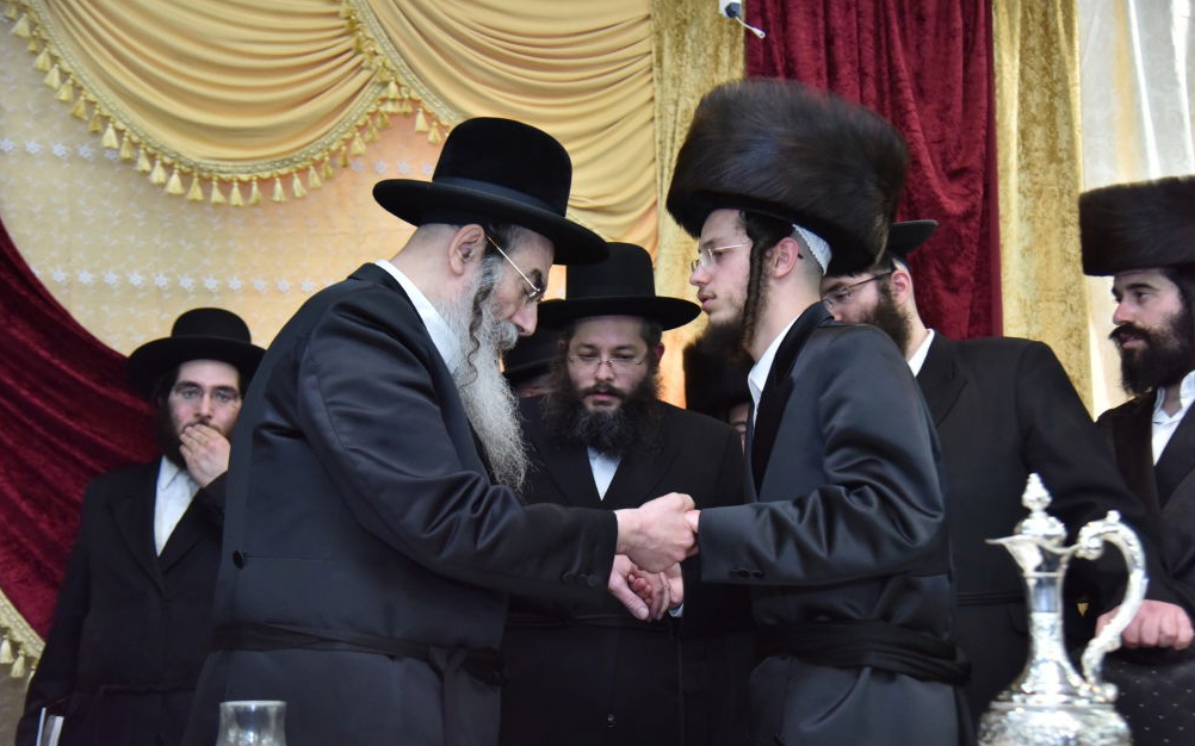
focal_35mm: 50
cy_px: 395
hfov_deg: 40.3
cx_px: 607
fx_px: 1628
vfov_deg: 25.8
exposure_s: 1/125
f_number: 4
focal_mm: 48
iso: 2000
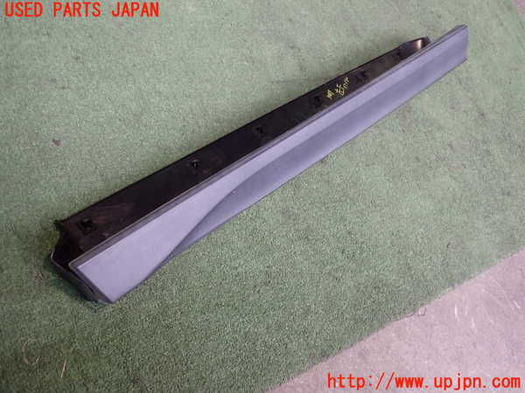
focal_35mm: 30
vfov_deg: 46.8
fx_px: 455
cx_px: 262
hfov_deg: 60.0
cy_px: 196
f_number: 2.3
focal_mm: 5.4
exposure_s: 1/50
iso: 200
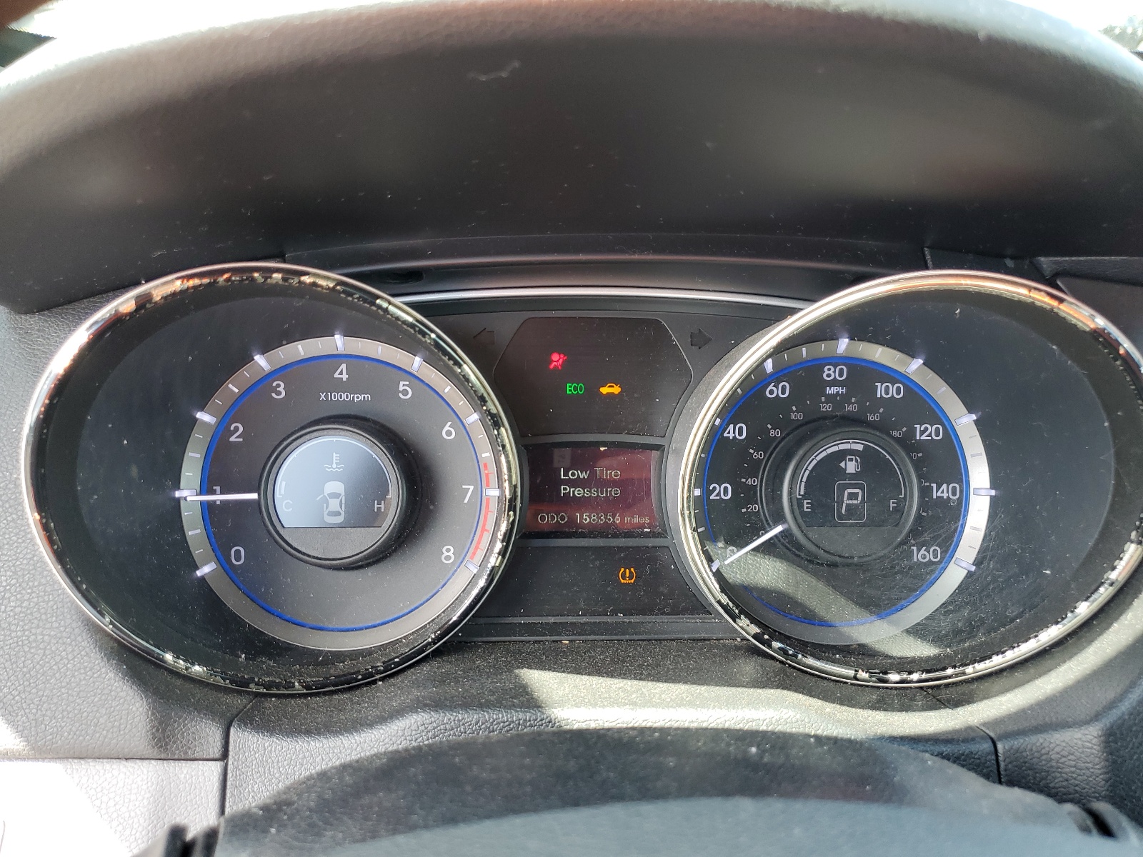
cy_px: 428
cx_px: 572
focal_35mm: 26
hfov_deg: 67.3
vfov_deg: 53.1
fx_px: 859
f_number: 1.5
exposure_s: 1/120
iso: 55
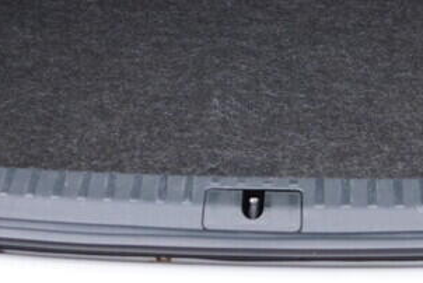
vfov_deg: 10.7
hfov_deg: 16.7
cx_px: 277
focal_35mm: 122
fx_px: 1435
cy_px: -194
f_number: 2.8
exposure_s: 1/40
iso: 250
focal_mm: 24
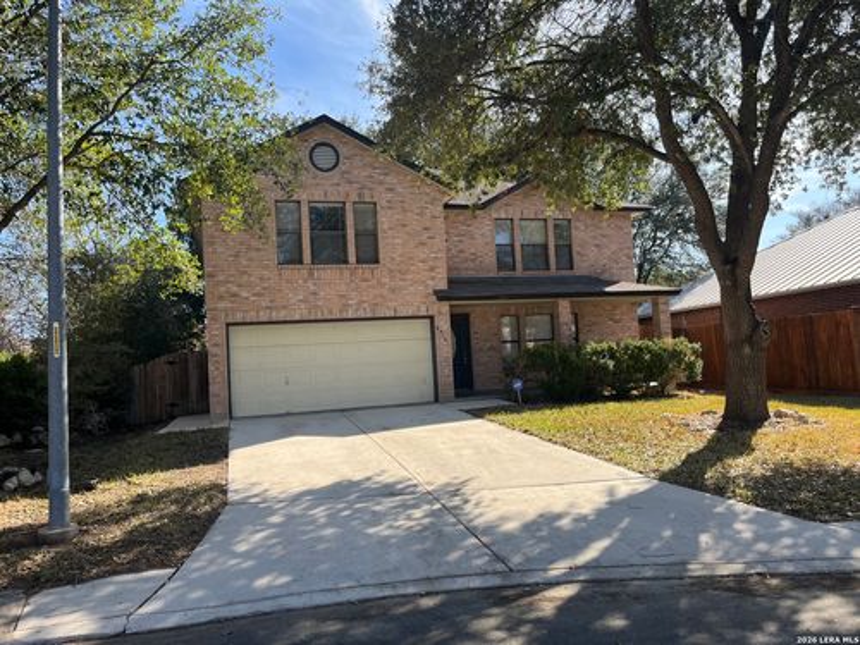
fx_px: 646
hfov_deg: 67.3
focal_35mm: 26
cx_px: 430
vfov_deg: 53.1
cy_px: 322
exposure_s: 1/1325
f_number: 1.6
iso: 50
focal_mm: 5.1
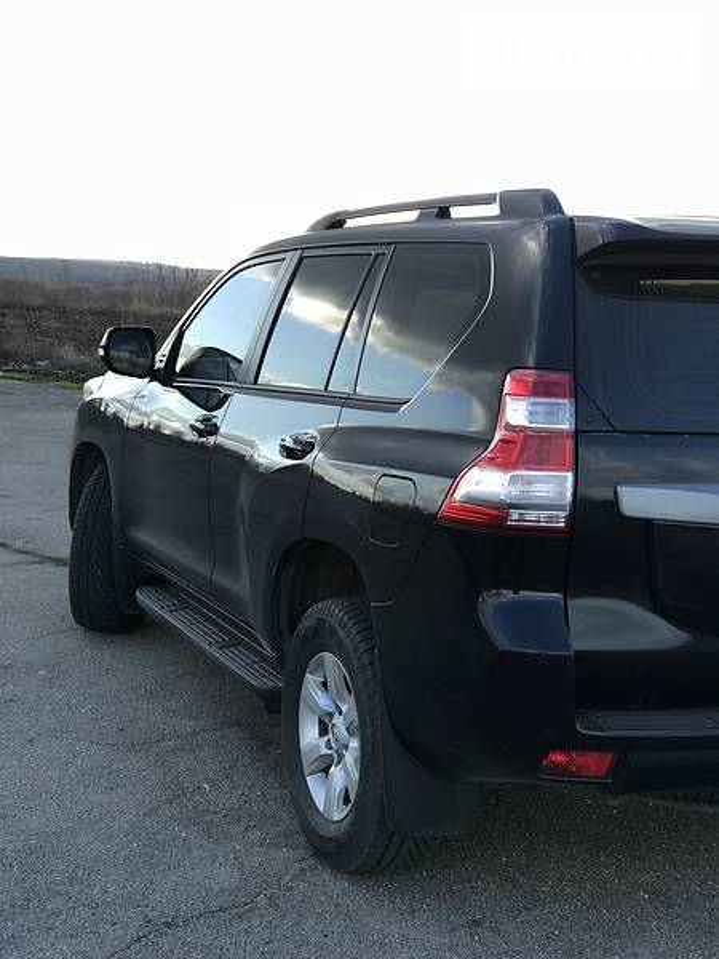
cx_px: 360
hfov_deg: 25.7
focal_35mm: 57
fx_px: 1579
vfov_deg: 33.8
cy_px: 480
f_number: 2.8
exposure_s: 1/112
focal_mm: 6.6
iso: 20
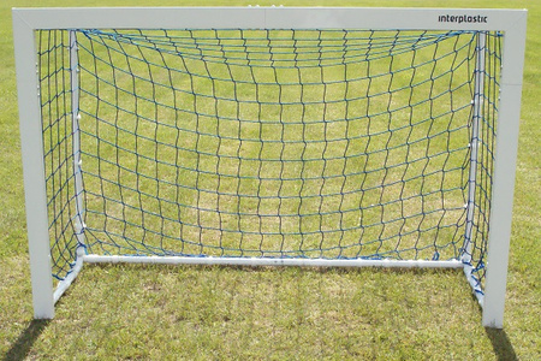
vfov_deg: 31.9
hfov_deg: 46.4
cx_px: 270
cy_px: 180
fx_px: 631
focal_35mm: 42
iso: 3200
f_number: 14
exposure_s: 1/2000
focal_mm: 28
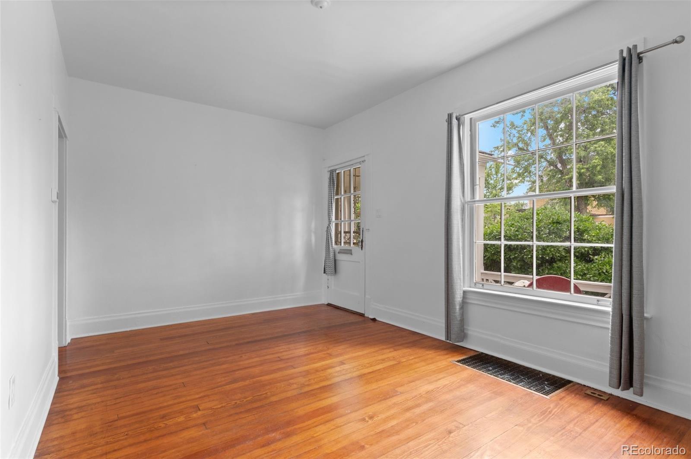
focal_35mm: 17
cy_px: 230
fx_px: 326
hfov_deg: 93.3
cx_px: 346
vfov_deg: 70.3
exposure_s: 1/8
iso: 400
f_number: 8
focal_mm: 17
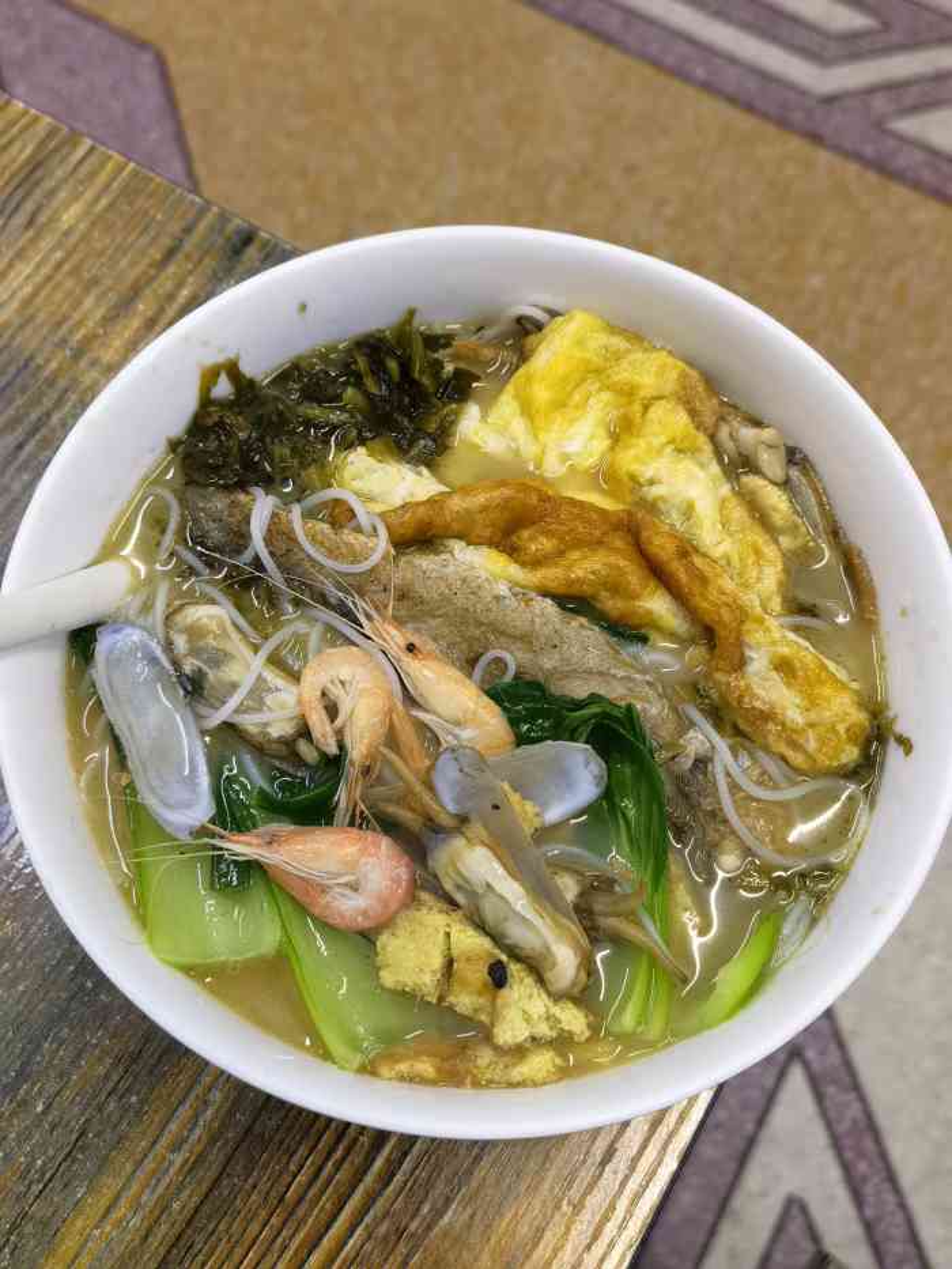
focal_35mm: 37
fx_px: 1356
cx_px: 476
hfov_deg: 38.7
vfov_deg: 50.1
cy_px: 634
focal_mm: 6.67
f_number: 1.9
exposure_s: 1/60.2
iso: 200
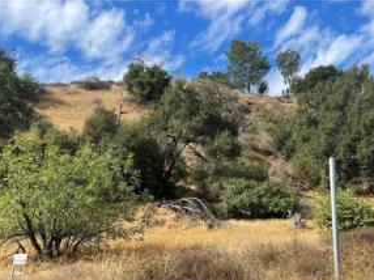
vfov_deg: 40.0
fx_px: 378
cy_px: 195
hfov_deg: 52.6
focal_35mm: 35
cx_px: 175
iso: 32
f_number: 1.6
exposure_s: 1/1976
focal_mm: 5.1
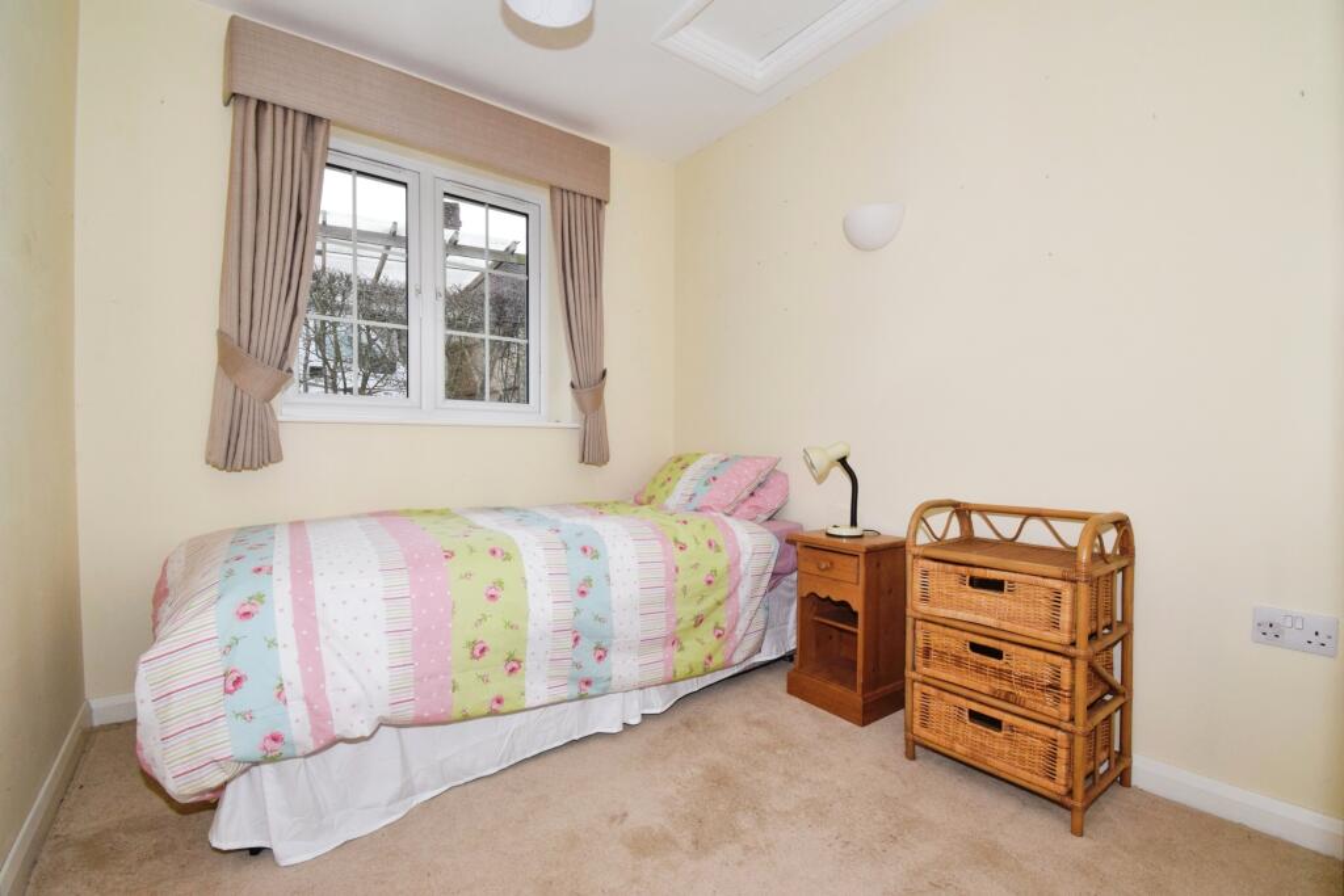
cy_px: 448
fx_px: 560
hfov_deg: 100.4
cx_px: 672
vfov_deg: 77.3
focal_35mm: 15
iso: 1000
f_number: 11
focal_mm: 10
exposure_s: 1/60
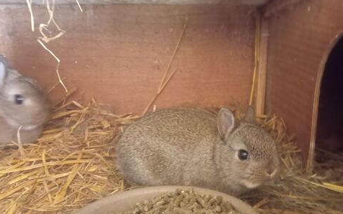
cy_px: 126
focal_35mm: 30
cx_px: 170
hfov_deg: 62.9
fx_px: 280
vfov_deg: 41.7
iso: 4187
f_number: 1.8
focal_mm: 4.22
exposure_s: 1/14.3
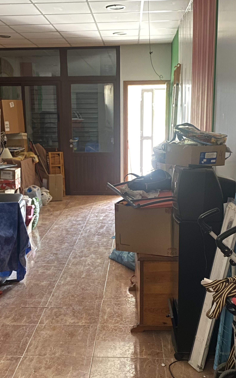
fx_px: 453
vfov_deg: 45.2
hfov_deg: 29.2
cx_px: 107
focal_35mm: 44
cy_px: 203
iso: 800
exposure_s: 1/22
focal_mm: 4.25
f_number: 1.8
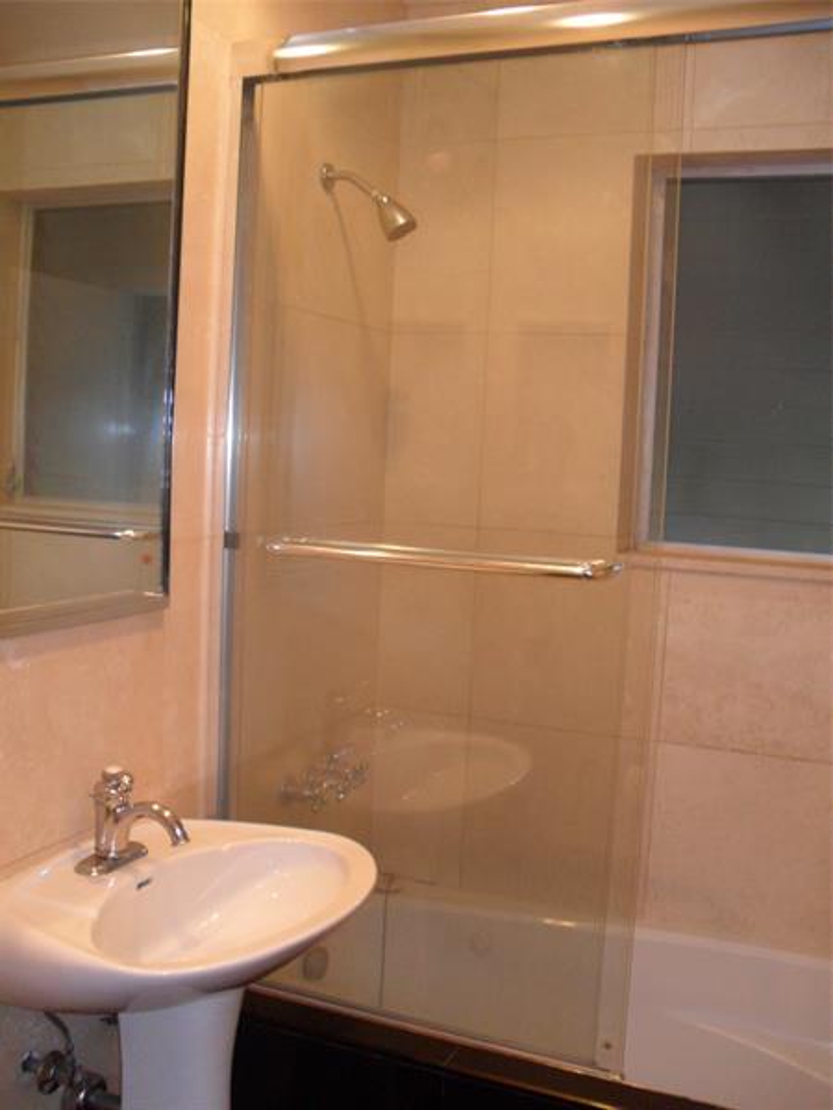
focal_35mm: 35
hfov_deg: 40.7
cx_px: 416
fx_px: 1123
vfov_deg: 52.6
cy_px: 555
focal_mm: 6.3
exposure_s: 1/45
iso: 200
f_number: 3
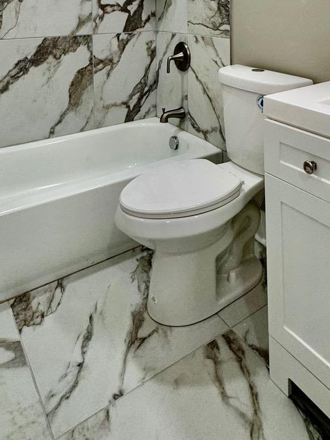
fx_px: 407
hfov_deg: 43.8
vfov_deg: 47.9
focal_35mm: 32
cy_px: 9
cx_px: 204
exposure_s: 1/120
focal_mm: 2.22
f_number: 2.2
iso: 125
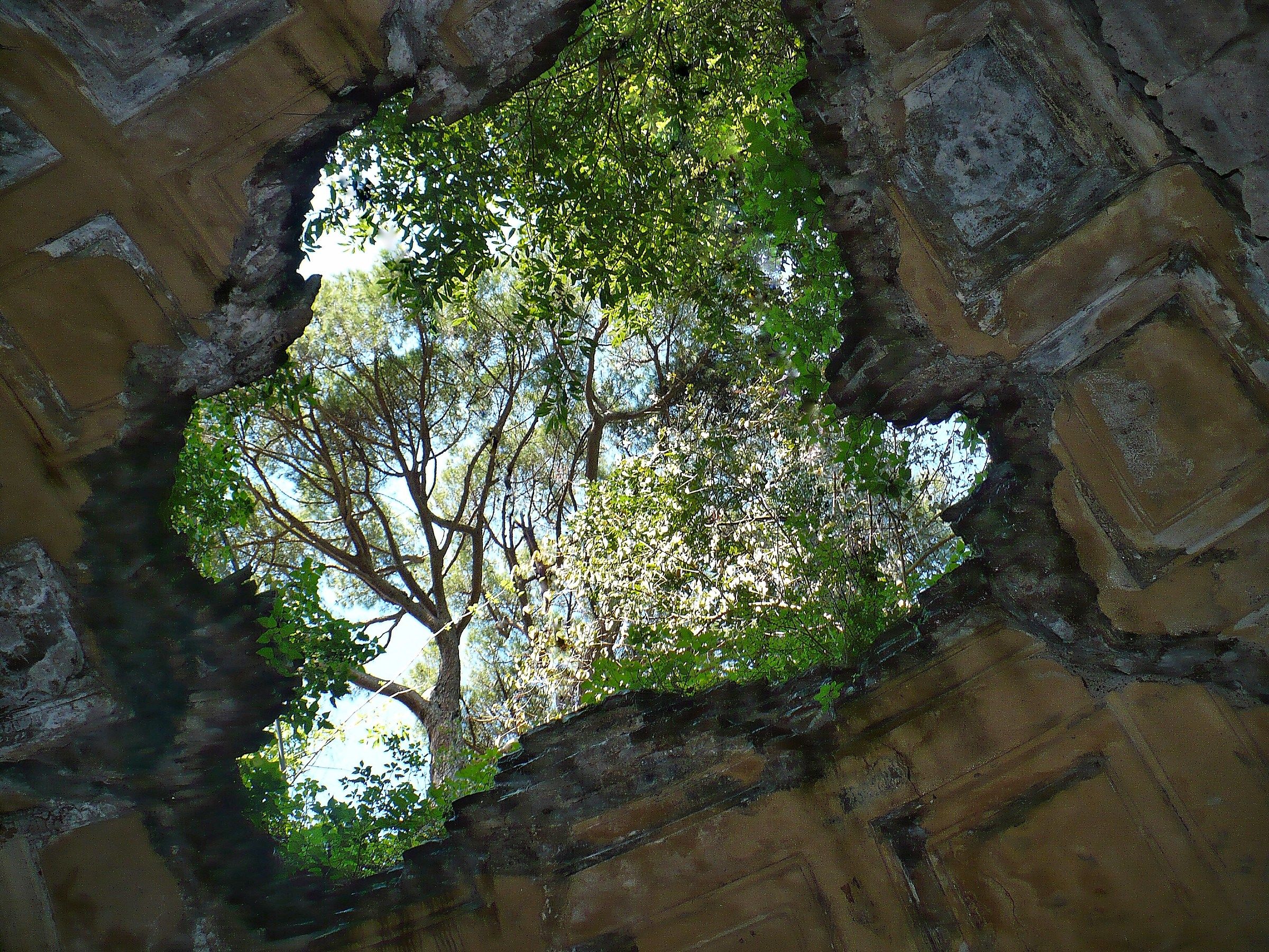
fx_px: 1356
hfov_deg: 50.1
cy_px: 476
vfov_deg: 38.7
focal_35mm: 37
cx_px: 634
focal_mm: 6.1
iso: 100
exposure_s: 1/160
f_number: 2.8
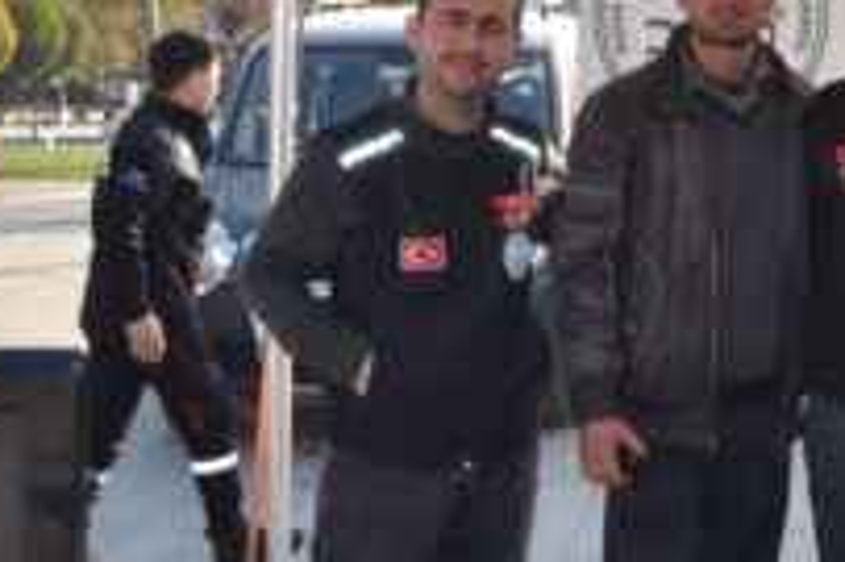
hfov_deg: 24.4
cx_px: 808
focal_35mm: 80
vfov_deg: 16.7
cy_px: 21
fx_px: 1876
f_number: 4.5
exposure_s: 1/200
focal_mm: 24
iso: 100
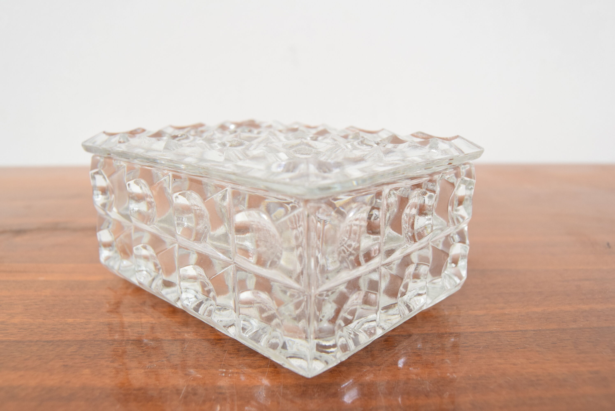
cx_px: 308
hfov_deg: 61.9
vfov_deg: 43.7
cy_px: 206
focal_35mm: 30
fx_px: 513
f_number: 6.3
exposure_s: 1/160
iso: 1600
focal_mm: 20
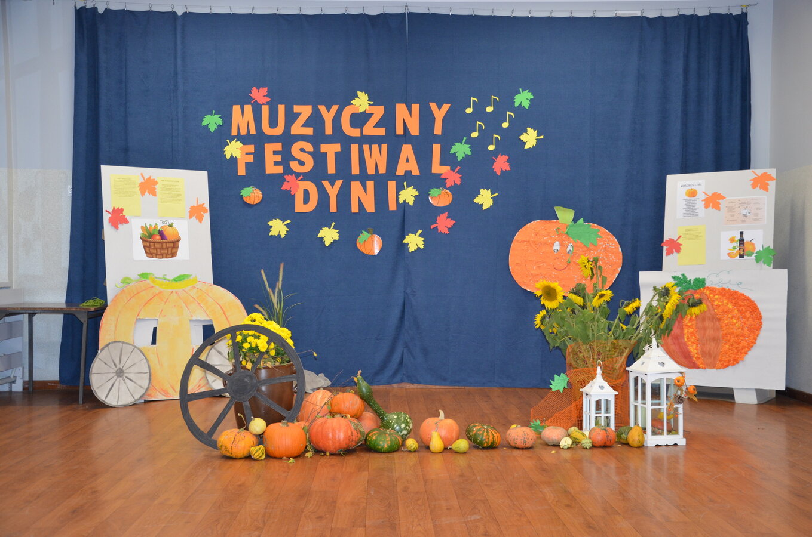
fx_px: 945
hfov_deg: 46.5
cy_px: 268
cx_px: 406
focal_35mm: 42
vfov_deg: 31.8
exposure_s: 1/60
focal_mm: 28
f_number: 4
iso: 1000
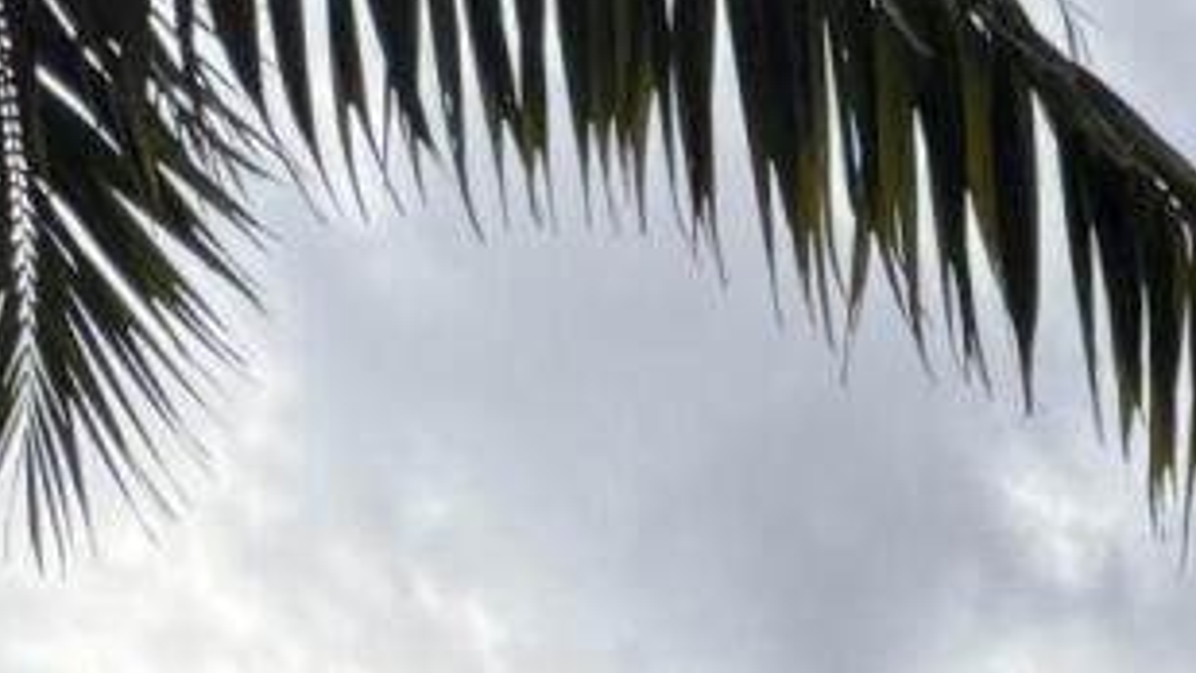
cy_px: 3527
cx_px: 2117
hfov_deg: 11.8
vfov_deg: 5.3
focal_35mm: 169
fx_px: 5361
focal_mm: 6.76
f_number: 1.78
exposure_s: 1/6173
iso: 100
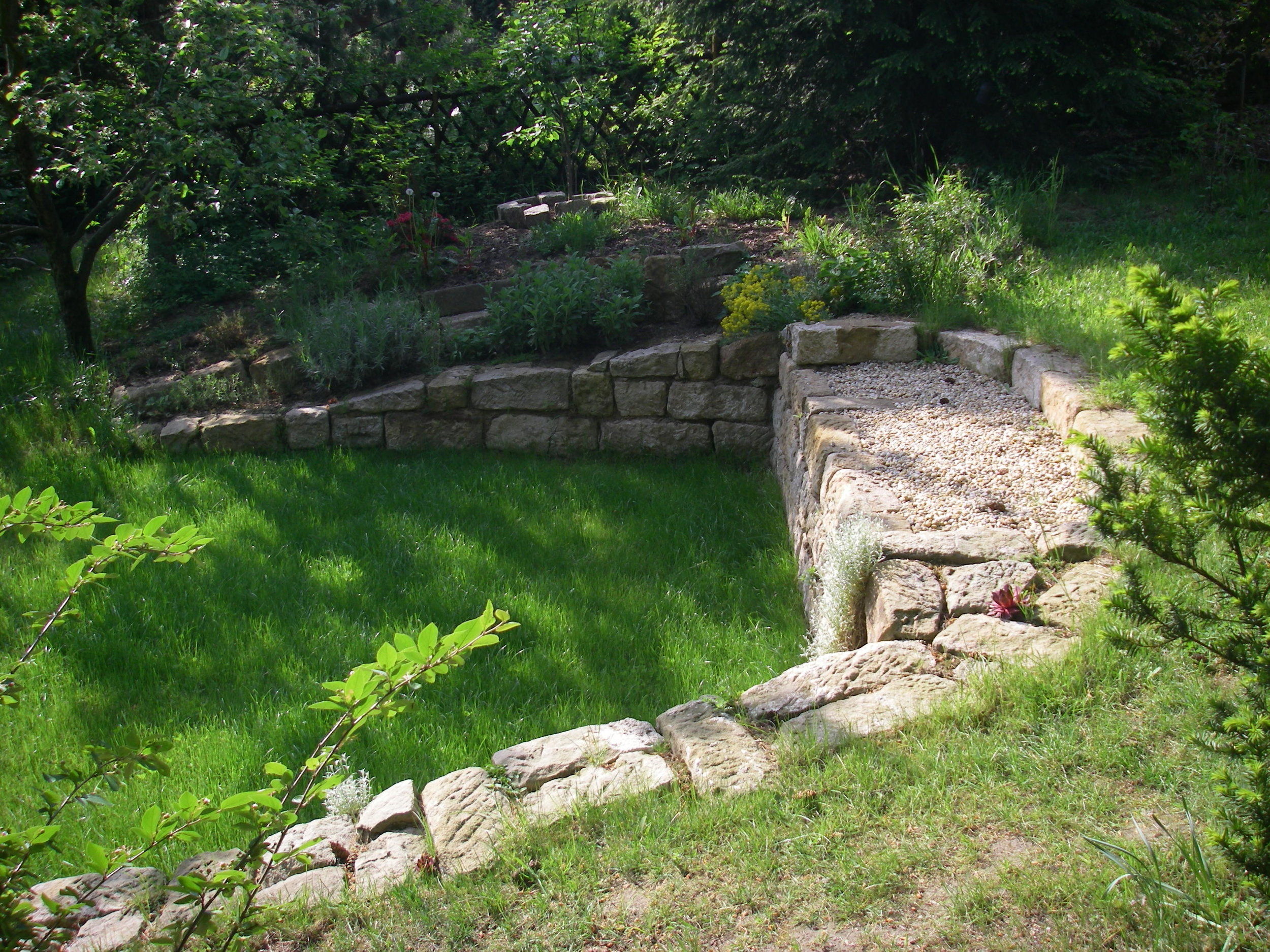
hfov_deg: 49.0
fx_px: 1394
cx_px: 635
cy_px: 476
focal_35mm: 38
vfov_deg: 37.7
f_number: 3.3
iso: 64
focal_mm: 6.3
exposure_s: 1/320
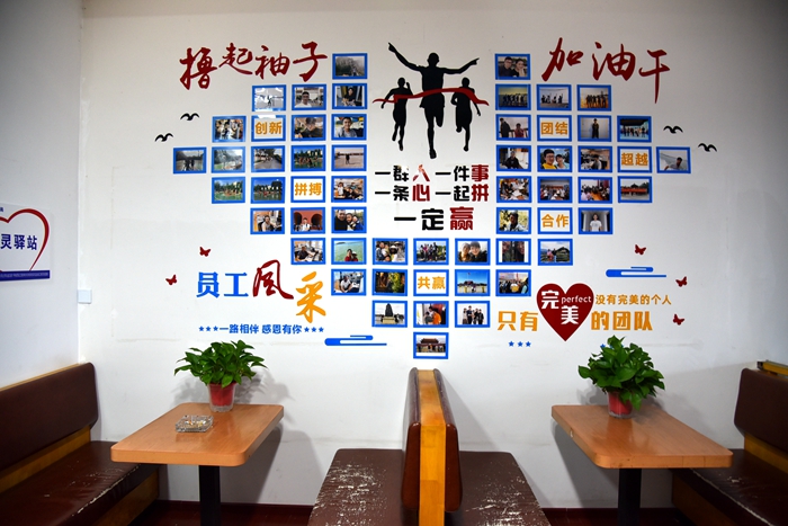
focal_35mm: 24
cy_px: 263
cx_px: 394
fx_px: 525
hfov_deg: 73.7
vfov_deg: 53.2
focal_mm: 24
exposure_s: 1/60
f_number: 4
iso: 800
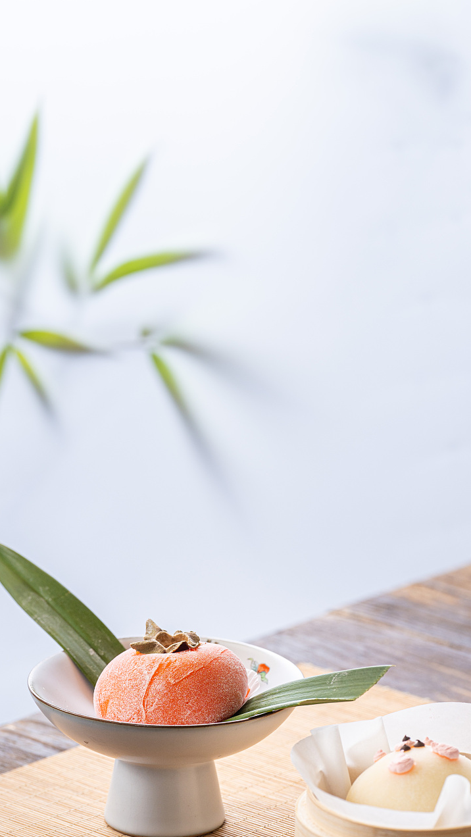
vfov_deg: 12.9
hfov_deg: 7.3
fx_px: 3684
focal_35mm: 166
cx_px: 187
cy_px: 565
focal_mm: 105
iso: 100
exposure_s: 1/250
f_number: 4.5
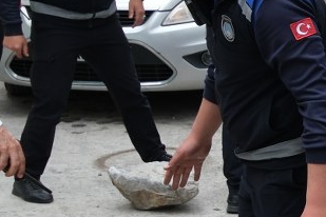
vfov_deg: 9.8
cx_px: 636
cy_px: 86
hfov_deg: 12.9
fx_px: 1268
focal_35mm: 140
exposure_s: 1/300
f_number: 4
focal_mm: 18
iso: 160
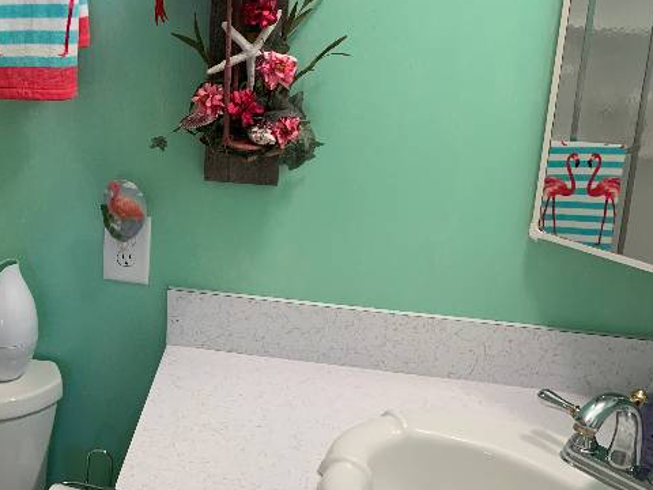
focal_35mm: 46
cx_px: 94
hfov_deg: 39.0
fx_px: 868
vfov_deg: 31.3
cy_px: 165
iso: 160
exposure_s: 1/60
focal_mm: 4.25
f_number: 1.8
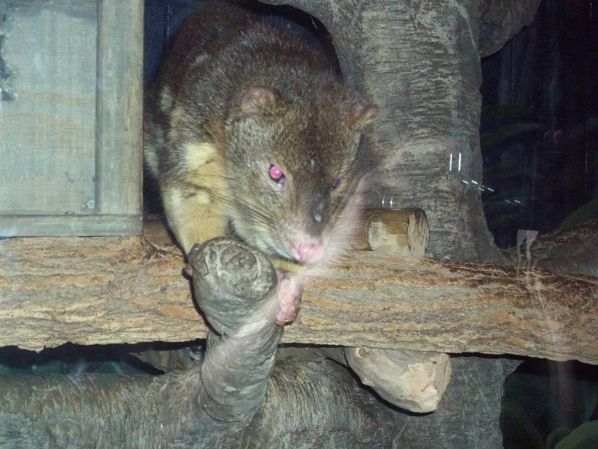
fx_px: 1658
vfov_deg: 15.4
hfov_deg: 20.4
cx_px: 299
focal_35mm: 96
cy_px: 224
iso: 400
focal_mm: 17.1
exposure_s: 1/60
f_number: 5.2
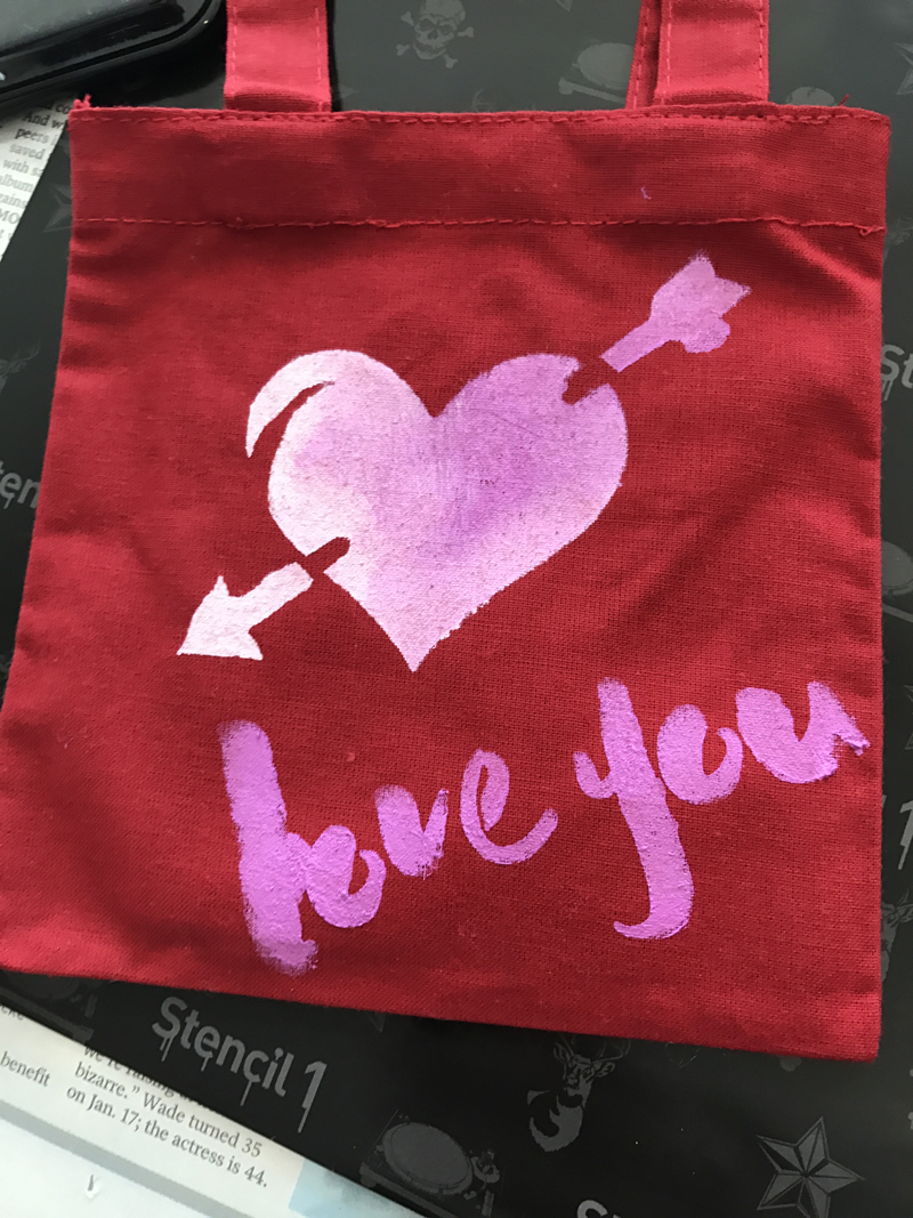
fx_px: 985
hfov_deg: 49.7
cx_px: 456
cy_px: 609
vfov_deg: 63.4
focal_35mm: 28
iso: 40
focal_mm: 3.99
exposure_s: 1/20
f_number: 1.8
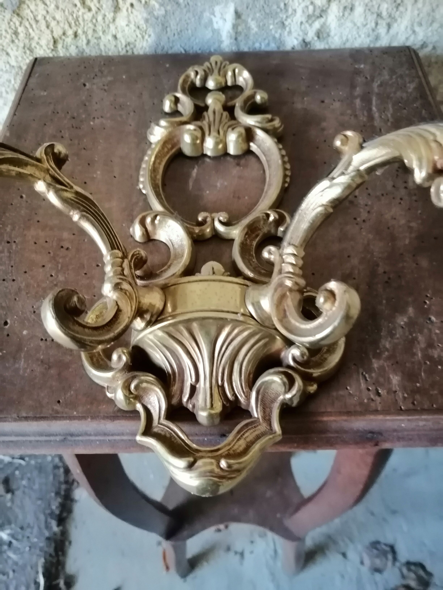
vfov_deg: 67.3
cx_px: 222
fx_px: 444
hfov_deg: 53.1
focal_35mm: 26
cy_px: 295
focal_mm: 3.96
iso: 640
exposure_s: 1/33.3
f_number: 1.8
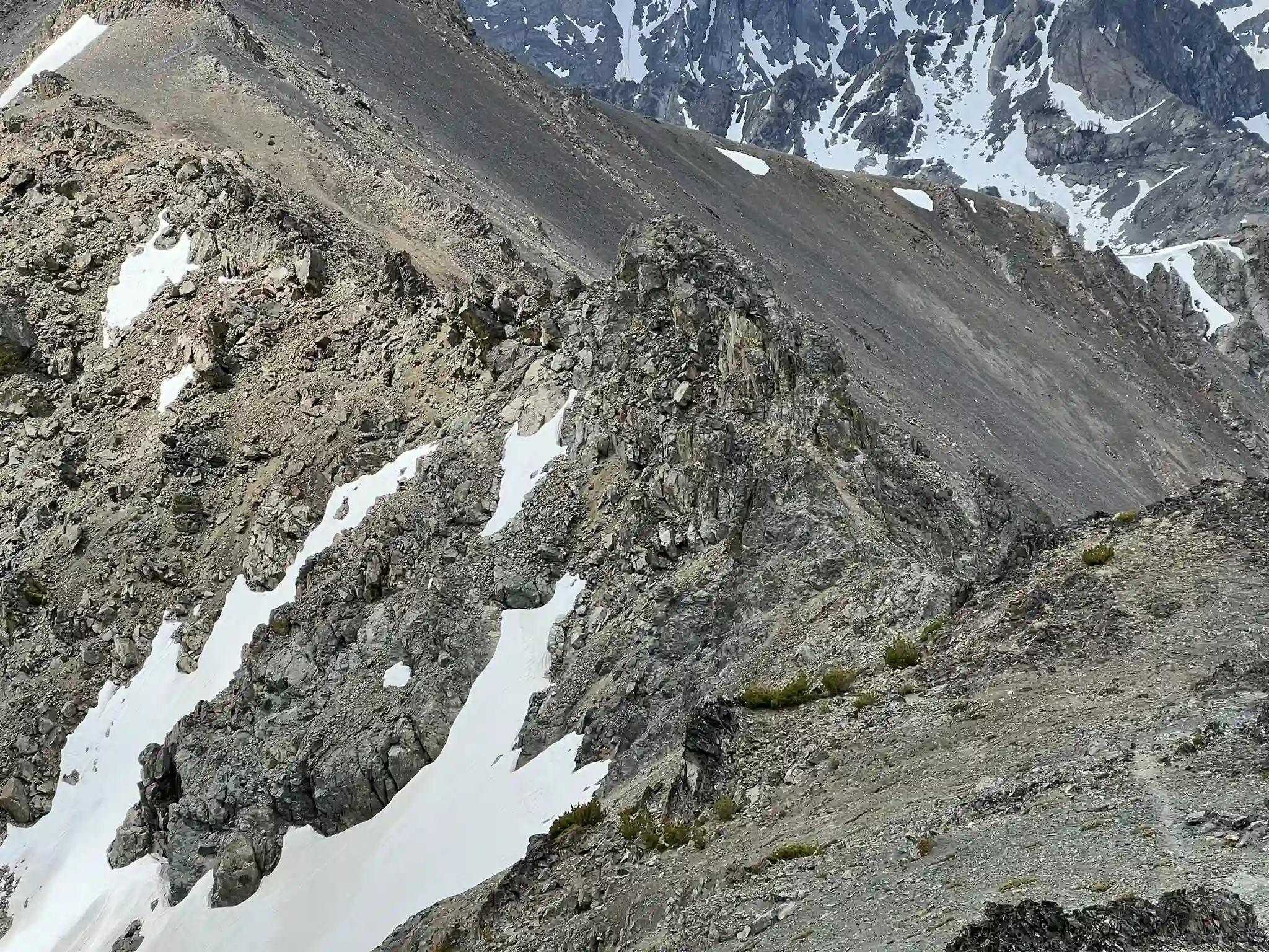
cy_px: 476
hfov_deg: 25.3
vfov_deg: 19.1
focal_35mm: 77
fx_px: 2823
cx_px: 634
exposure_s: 1/528
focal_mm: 9
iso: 32
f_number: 2.8
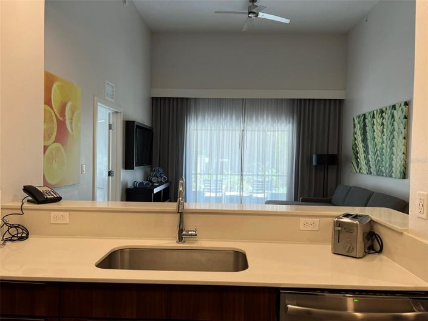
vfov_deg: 53.0
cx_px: 214
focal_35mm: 26
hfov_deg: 67.3
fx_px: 321
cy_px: 160
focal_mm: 5.7
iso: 80
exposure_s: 1/60
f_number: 1.5
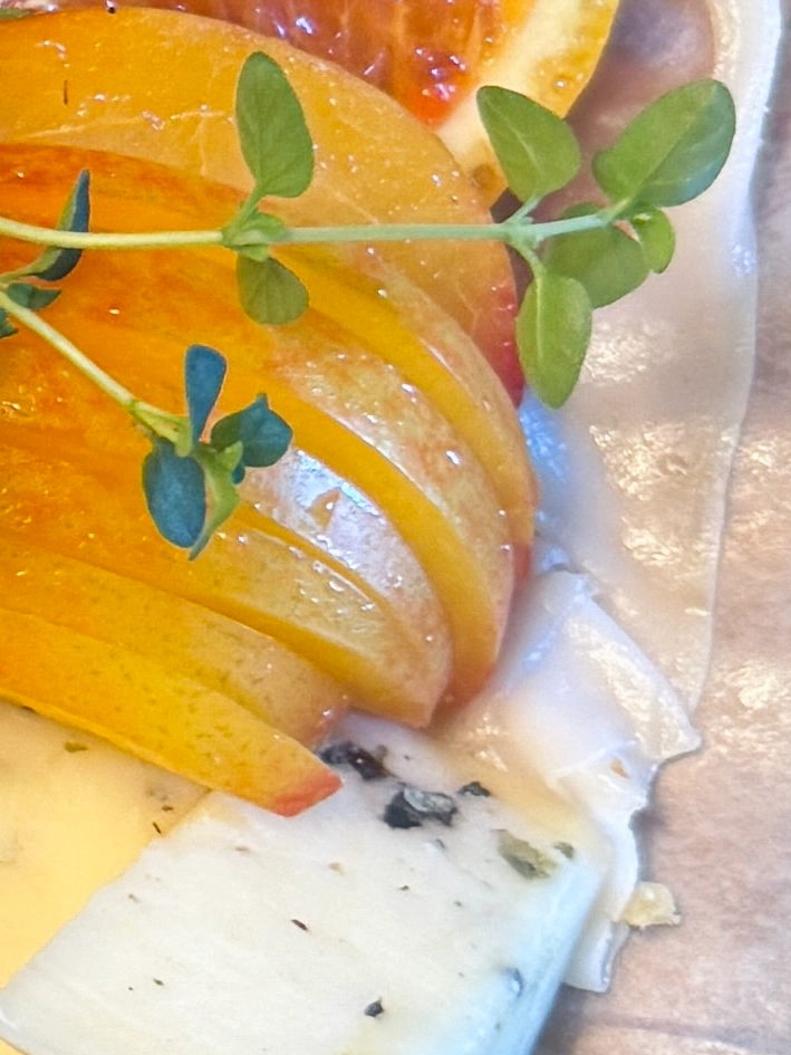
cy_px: -9
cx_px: -1109
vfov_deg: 13.4
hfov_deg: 9.2
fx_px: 4417
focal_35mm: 145
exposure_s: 1/60
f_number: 1.78
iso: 160
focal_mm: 6.76
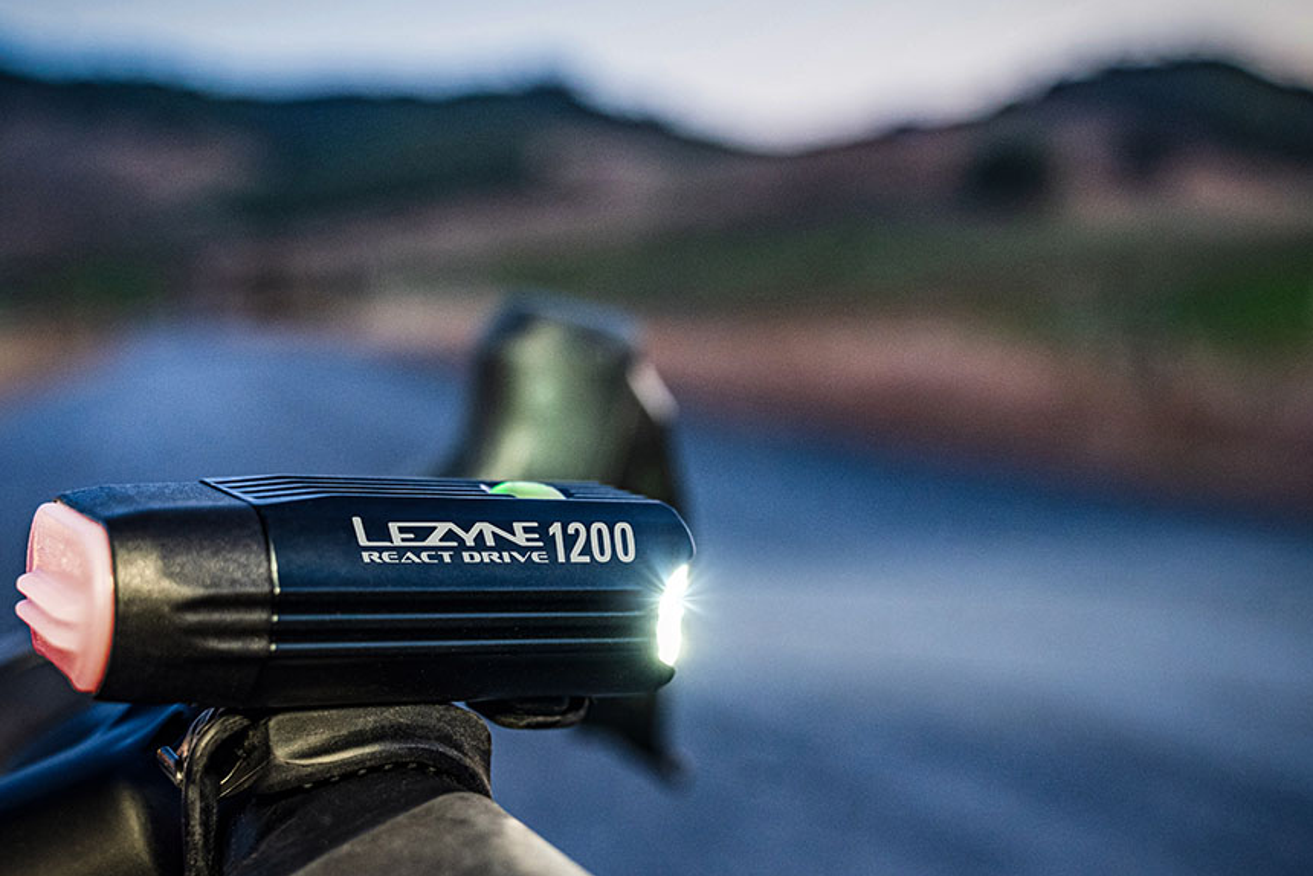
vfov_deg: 25.5
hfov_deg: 37.5
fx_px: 1934
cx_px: 611
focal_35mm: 53
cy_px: 511
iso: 3200
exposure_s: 1/80
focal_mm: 38
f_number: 4
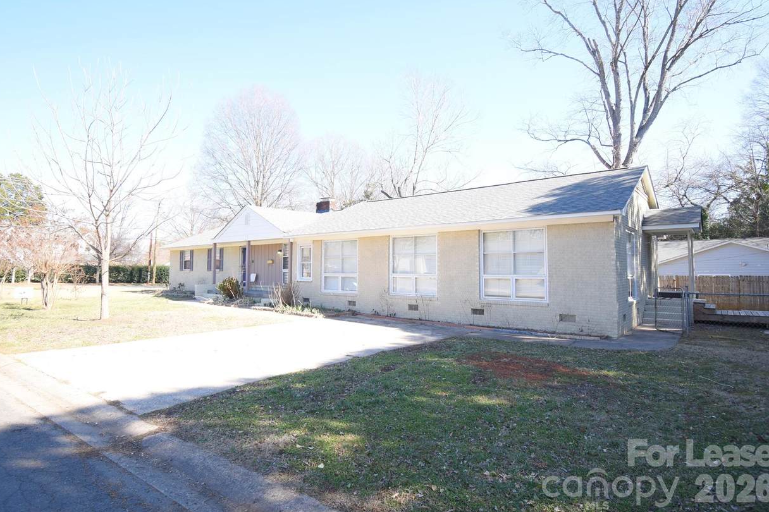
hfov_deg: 82.5
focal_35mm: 21
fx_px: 438
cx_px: 375
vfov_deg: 60.6
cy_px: 247
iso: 280
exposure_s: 1/250
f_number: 5.6
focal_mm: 13
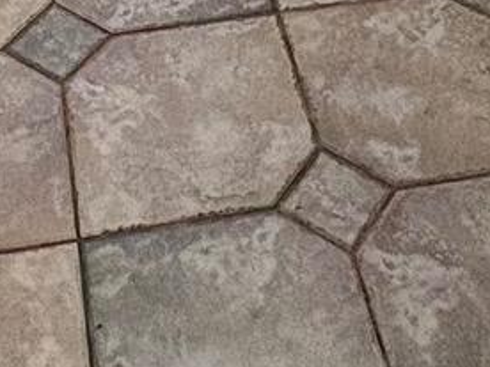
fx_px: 1472
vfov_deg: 9.8
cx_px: 222
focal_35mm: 104
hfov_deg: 18.9
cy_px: -808
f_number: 2.2
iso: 100
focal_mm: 2.22
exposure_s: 1/116
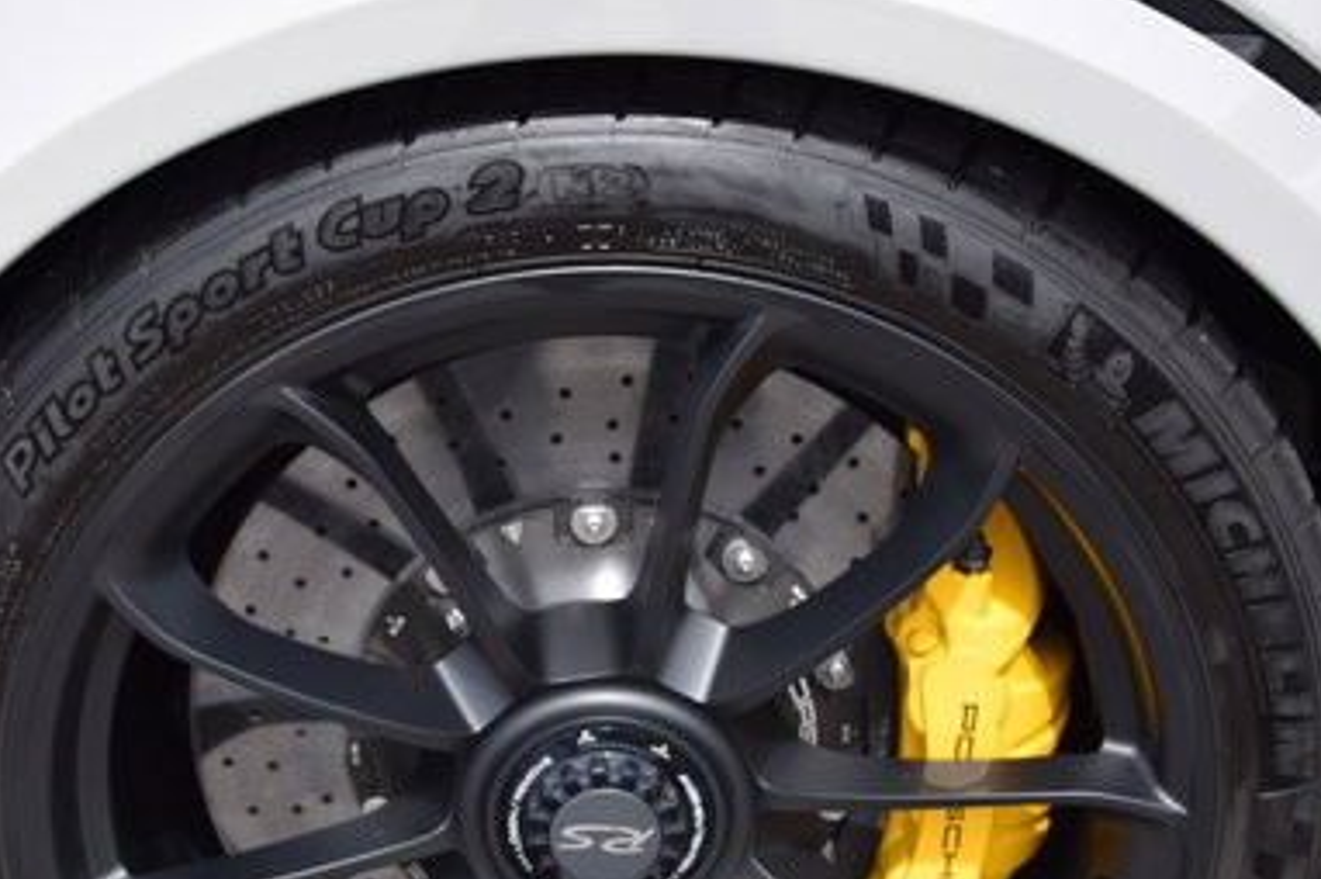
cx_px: 522
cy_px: 637
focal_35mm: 317
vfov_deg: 4.3
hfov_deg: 6.5
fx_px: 11622
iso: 200
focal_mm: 105
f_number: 7.1
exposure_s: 1/800
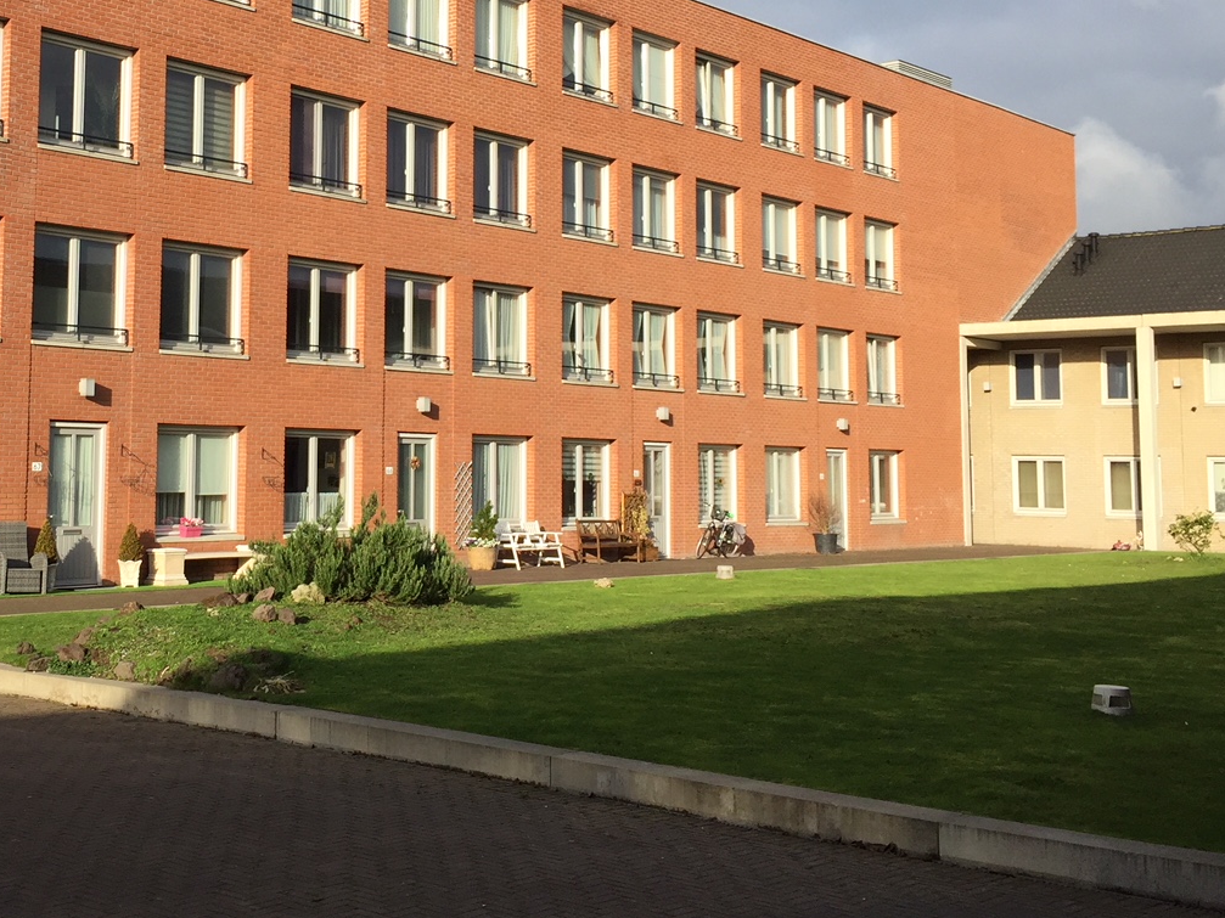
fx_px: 1663
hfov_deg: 39.5
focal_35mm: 47
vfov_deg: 30.6
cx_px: 335
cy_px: 297
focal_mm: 4.15
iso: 32
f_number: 2.2
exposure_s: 1/1276
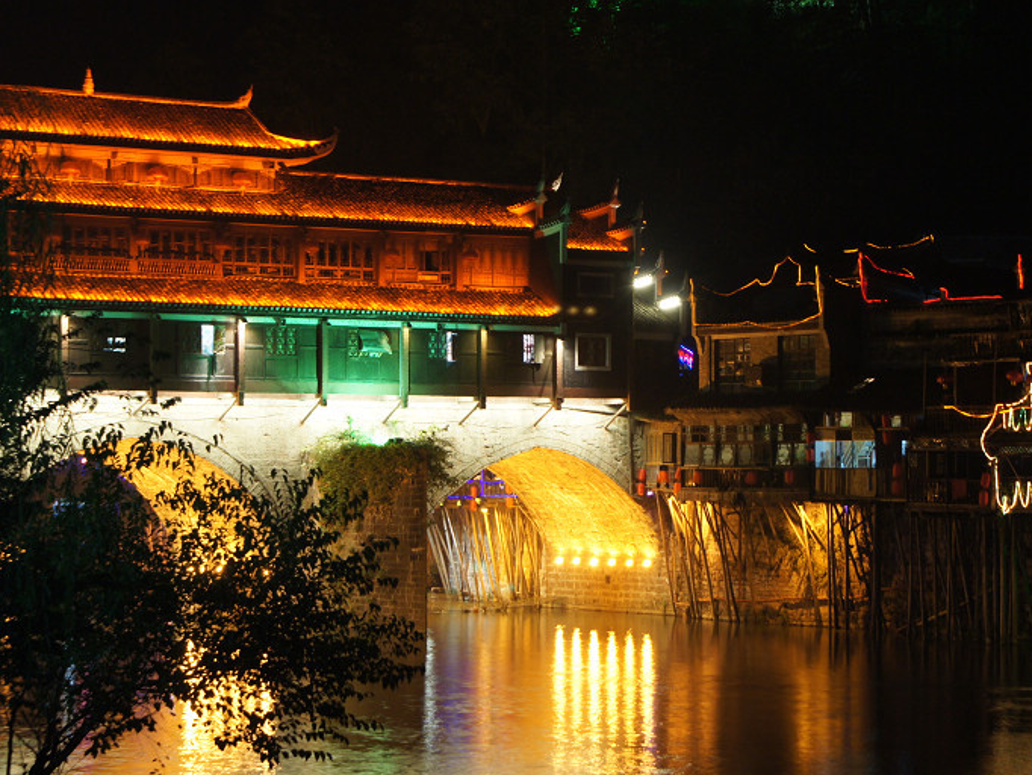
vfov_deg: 16.3
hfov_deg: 21.6
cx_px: 578
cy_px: 391
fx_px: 2700
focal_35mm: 91
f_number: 8
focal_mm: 55
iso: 800
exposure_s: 1
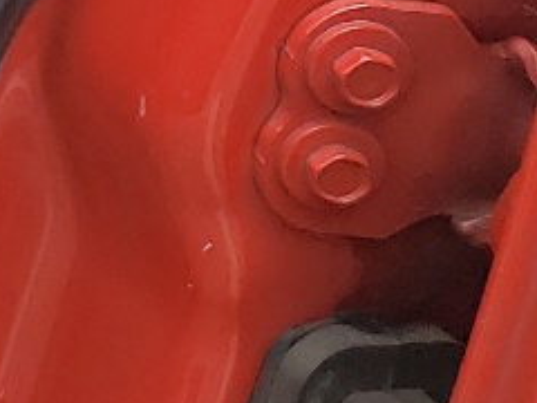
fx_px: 2684
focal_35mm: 173
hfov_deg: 8.7
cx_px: -1251
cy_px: -627
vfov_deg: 7.8
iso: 50
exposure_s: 1/278
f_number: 1.5
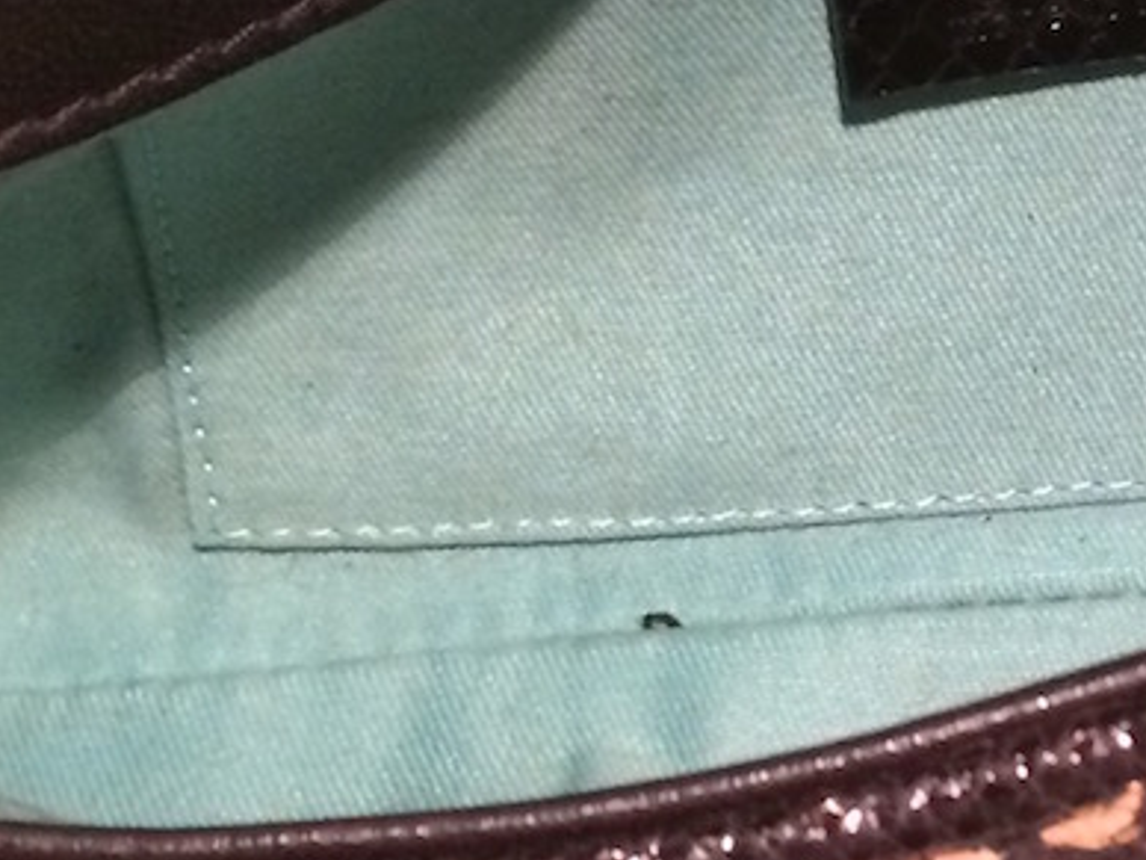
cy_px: -99
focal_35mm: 112
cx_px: 1362
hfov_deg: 16.8
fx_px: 3708
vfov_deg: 13.0
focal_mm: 4.15
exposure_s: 1/20
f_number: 2.2
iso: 250
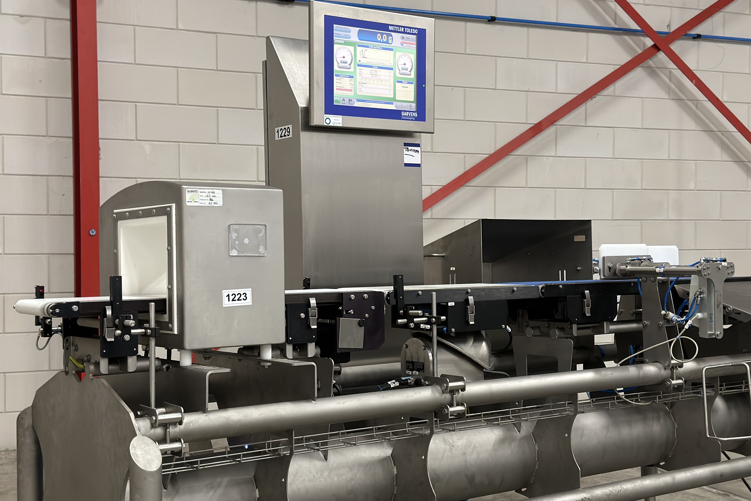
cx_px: 376
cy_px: 261
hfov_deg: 39.6
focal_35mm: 50
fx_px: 1043
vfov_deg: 27.0
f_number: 1.78
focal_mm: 6.86
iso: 250
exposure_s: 1/33
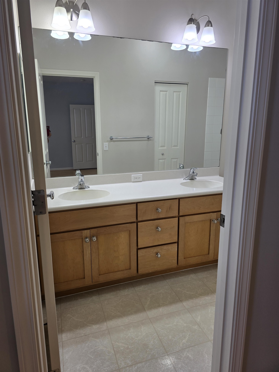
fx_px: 247
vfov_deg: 73.9
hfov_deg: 58.9
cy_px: 186
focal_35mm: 23
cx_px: 140
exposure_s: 1/120
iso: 50
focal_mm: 6.3
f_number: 1.7
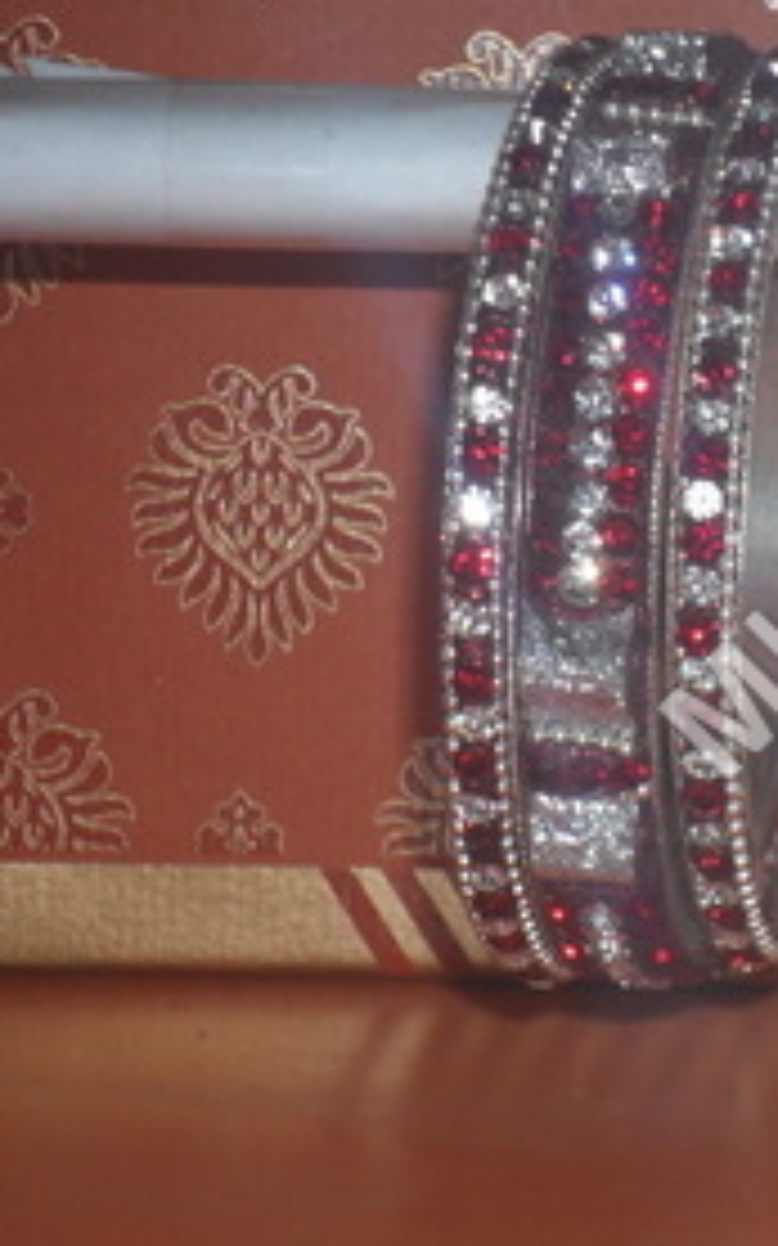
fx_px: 7026
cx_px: 913
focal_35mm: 207
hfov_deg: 6.3
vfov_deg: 10.1
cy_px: 547
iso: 100
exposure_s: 1/60
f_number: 5
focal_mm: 19.6
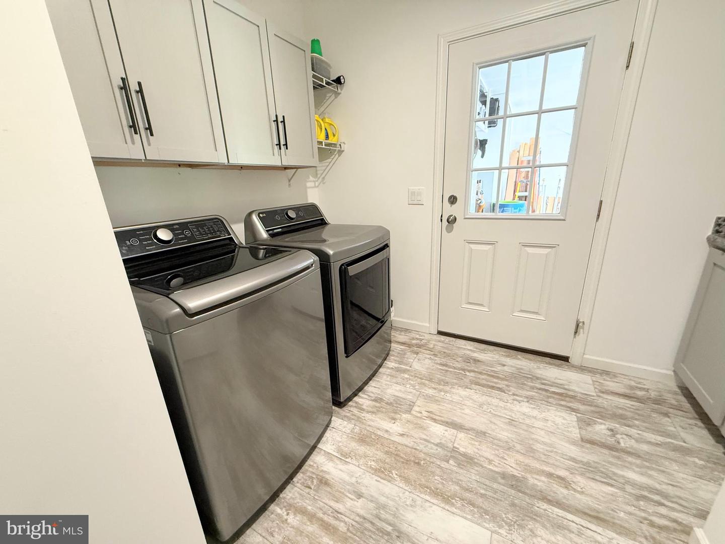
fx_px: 293
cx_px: 362
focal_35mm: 14
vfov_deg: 85.7
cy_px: 272
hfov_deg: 102.1
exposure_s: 1/60
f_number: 2.2
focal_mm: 2.22
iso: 400
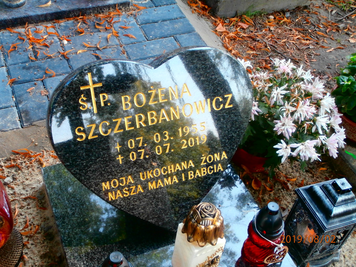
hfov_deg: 40.4
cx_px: 178
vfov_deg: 30.9
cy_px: 134
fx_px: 483
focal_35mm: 47
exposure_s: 1/80
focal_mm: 8.29
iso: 200
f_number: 4.2
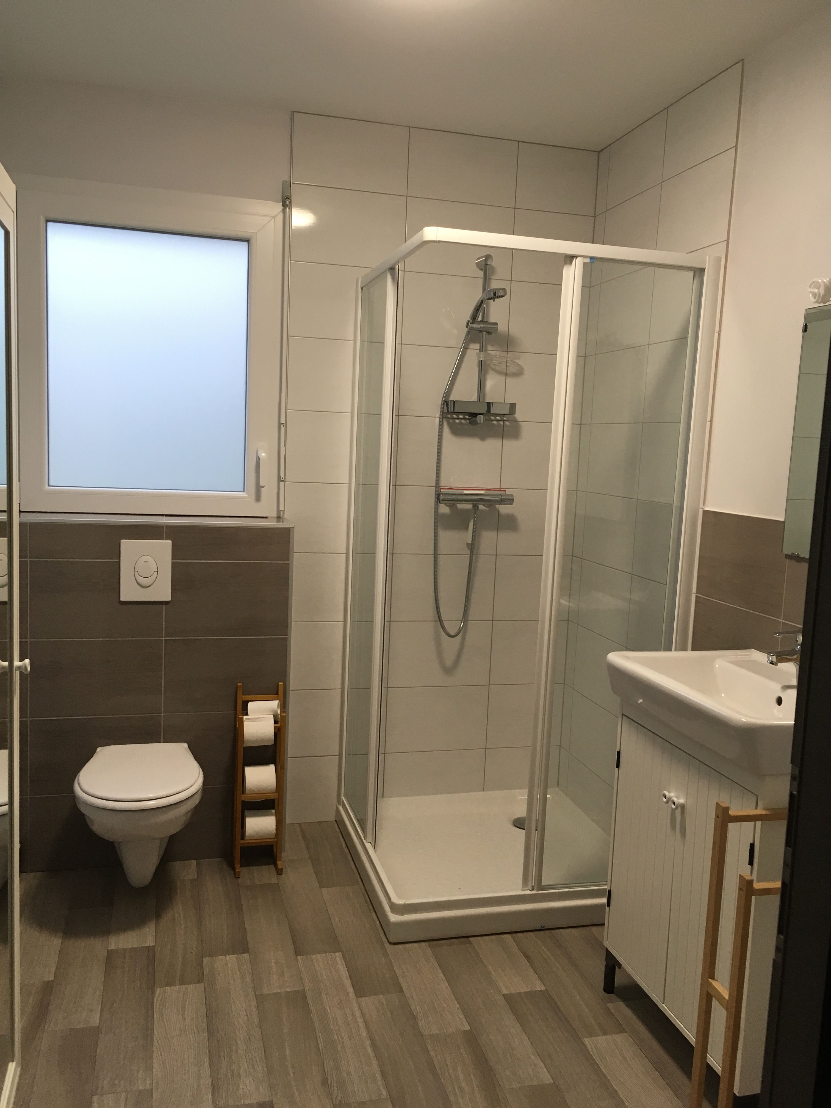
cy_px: 554
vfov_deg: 61.7
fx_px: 928
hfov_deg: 48.2
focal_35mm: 29
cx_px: 416
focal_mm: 4.15
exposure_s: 1/33
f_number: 2.2
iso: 40
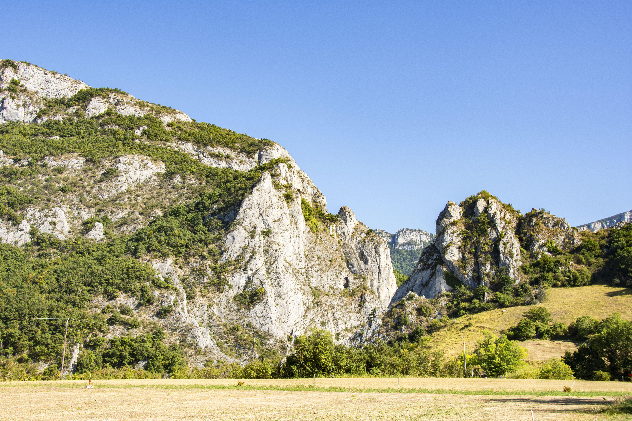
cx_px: 316
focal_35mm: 46
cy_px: 210
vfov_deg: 28.9
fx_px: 816
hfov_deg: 42.3
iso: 250
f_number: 8
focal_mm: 31
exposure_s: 1/400
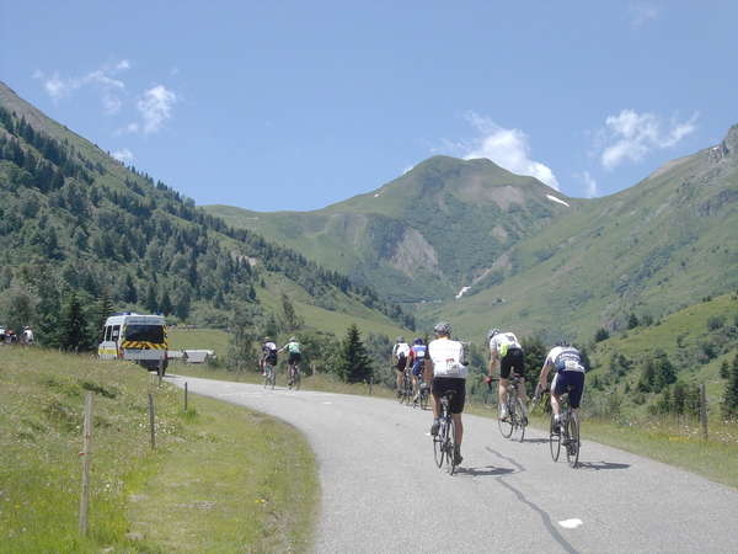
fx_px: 1514
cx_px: 369
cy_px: 277
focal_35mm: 71
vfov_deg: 20.7
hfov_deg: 27.4
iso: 80
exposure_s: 1/200
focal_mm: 10
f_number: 8.6
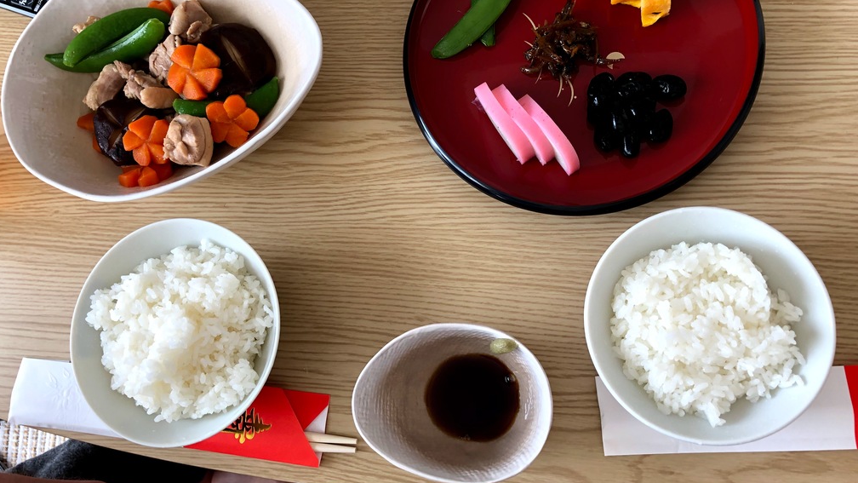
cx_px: 427
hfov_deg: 62.6
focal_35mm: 31
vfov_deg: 37.7
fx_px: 705
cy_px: 204
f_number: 1.8
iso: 50
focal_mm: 3.99
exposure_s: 1/120
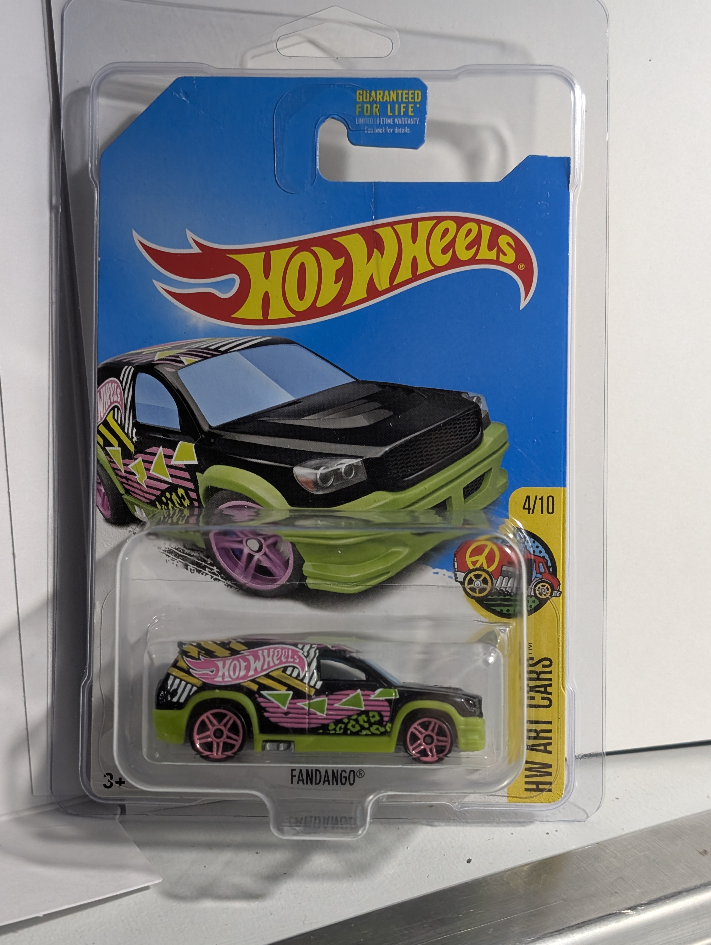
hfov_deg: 29.7
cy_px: 472
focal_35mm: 49
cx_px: 356
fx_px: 1339
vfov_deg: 38.9
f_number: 1.68
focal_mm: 6.9
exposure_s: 1/95.3
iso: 238
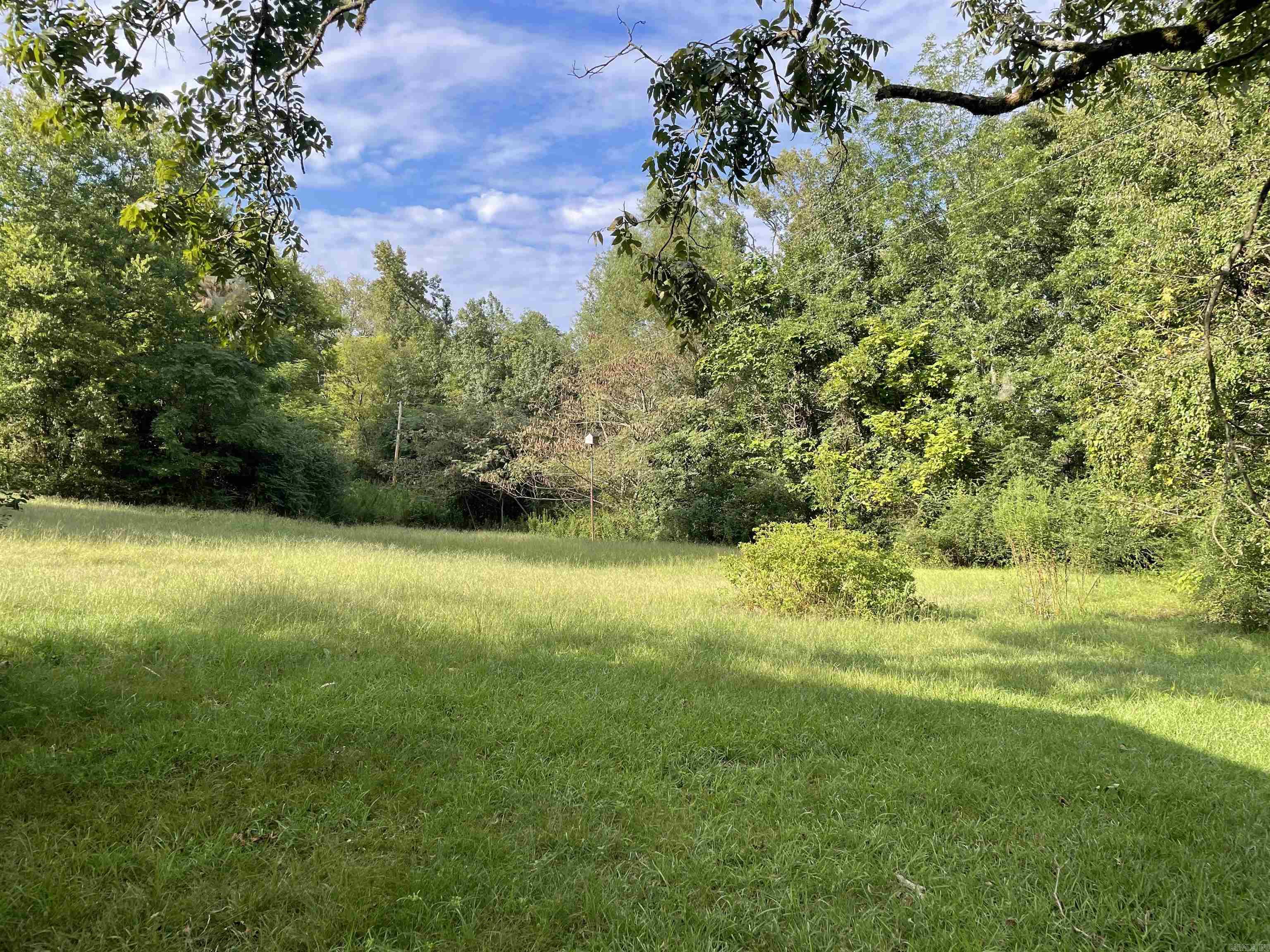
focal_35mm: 26
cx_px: 635
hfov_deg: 67.3
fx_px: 954
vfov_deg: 53.1
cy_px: 476
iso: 32
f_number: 1.6
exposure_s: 1/1208
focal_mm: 4.2
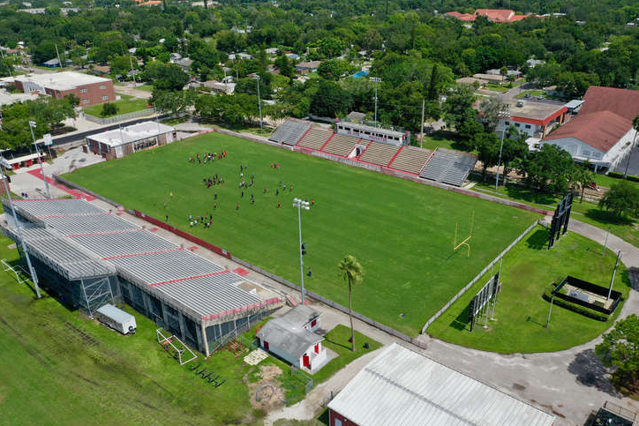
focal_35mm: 29
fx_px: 515
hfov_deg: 63.6
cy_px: 218
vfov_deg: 45.0
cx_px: 326
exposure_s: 1/800
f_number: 6.3
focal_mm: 10.26
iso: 100
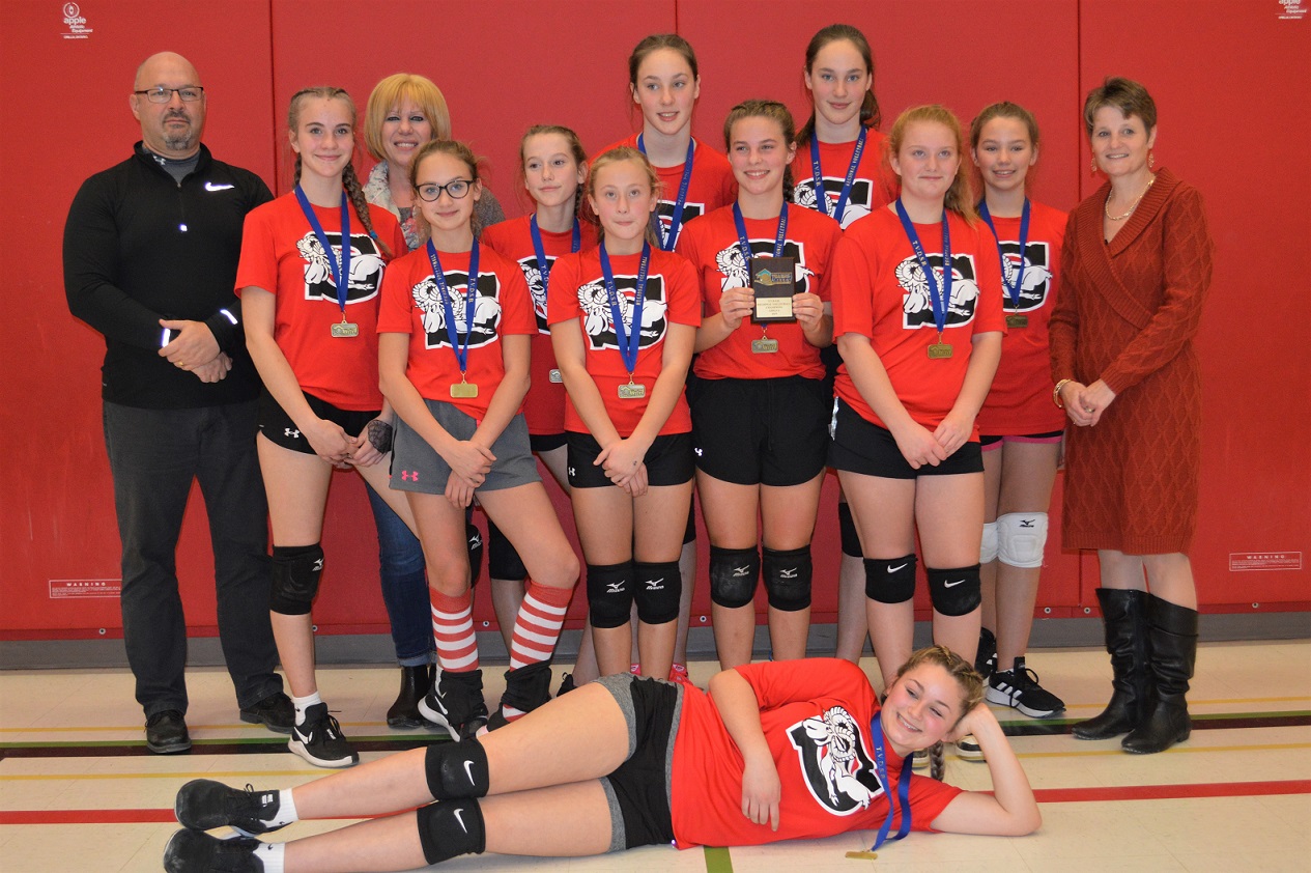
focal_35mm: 39
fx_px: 1419
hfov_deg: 49.6
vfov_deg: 34.2
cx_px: 656
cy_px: 436
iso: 1100
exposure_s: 1/60
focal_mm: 26
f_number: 4.2
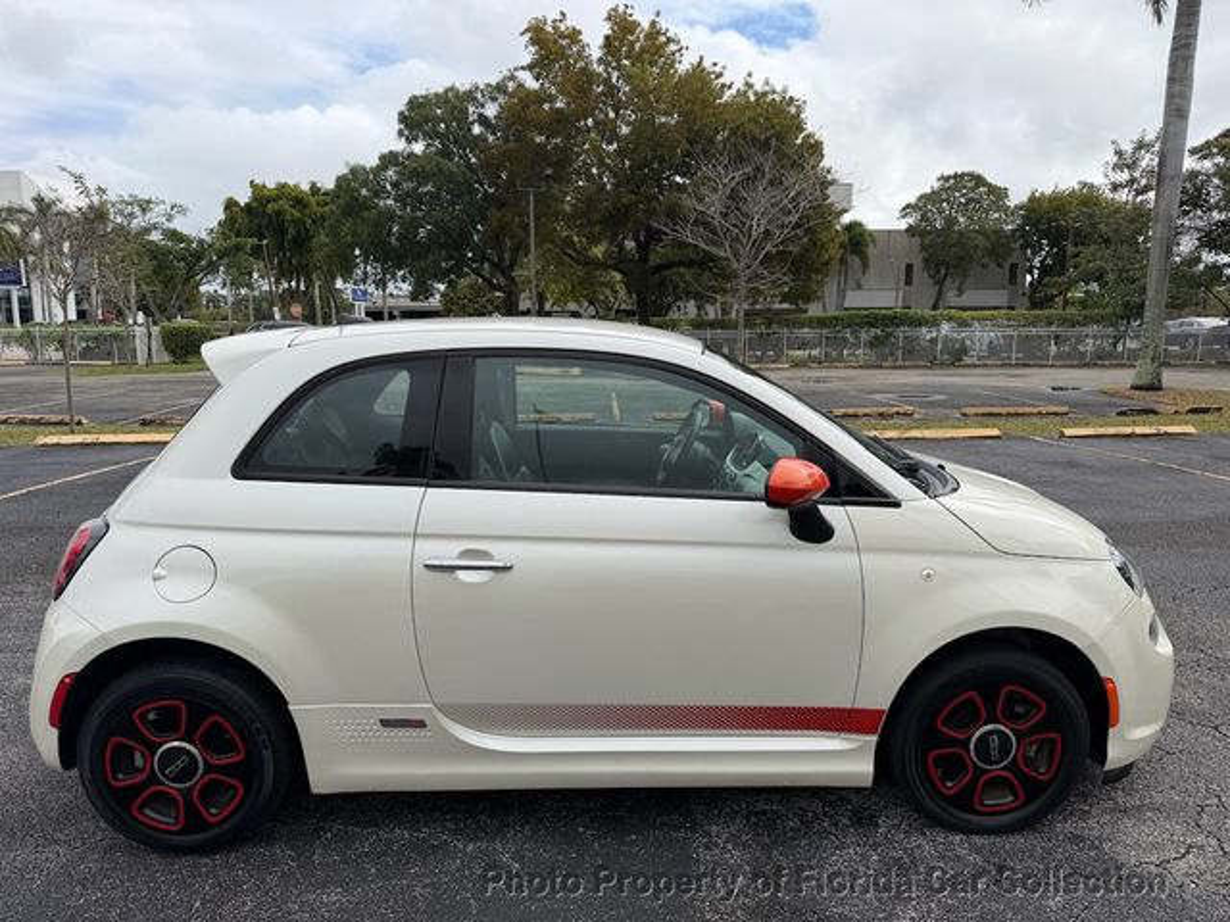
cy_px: 461
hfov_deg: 71.6
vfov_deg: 56.8
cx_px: 615
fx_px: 853
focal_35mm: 24
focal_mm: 6.76
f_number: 1.78
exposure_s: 1/3953
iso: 80
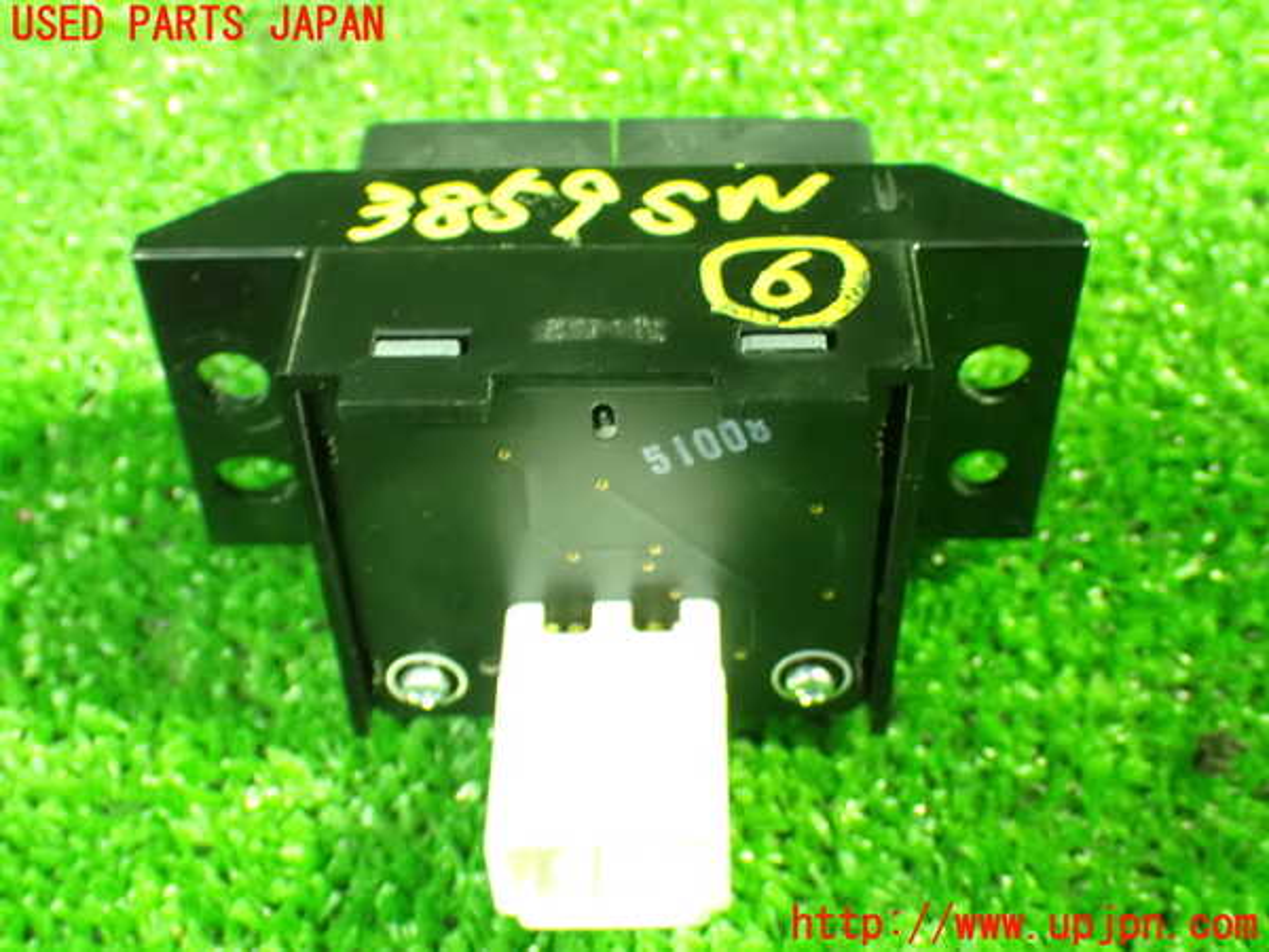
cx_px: 634
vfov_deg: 30.9
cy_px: 476
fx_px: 1723
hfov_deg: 40.4
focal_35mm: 47
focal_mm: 8.4
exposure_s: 1/13
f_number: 3.1
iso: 1600
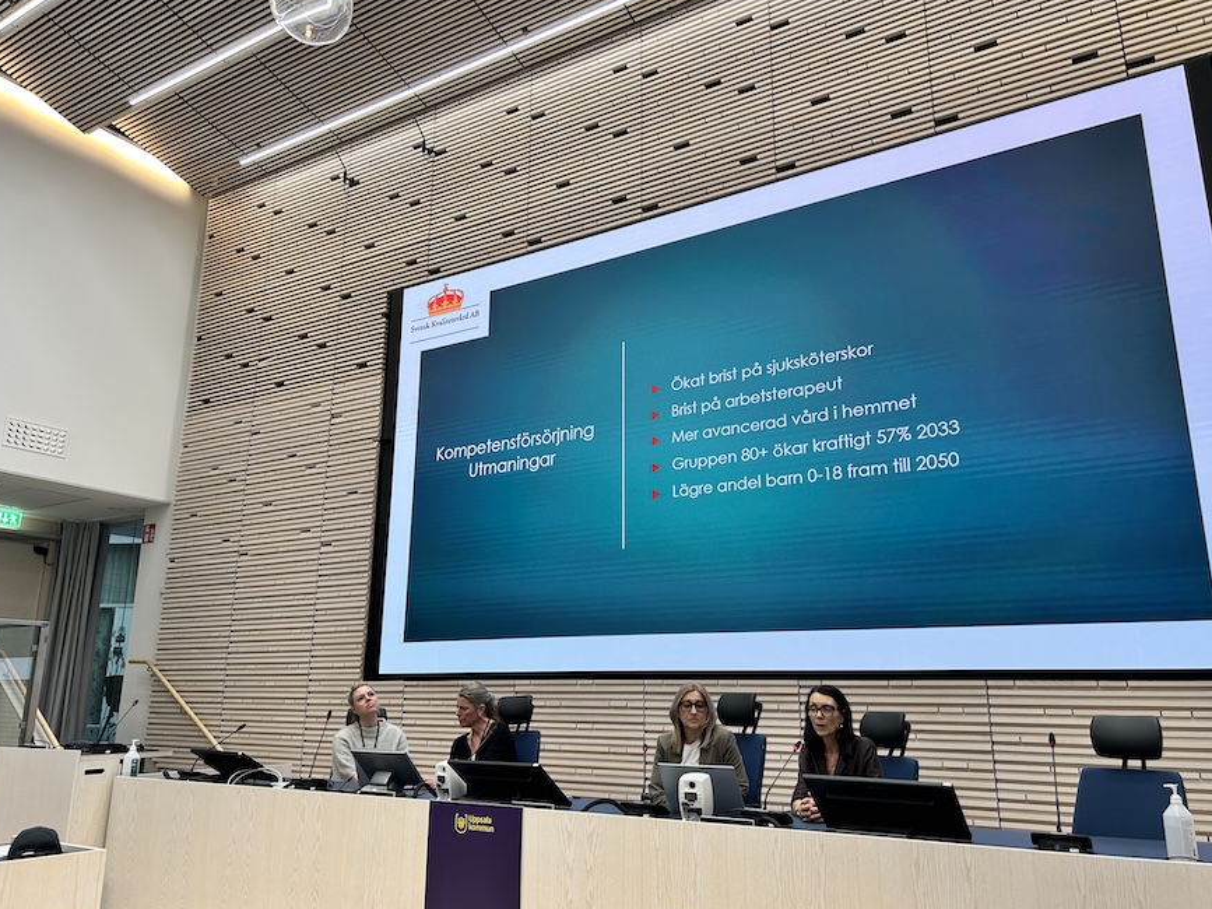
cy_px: 452
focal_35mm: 27
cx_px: 589
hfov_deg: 65.3
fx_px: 945
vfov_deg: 51.3
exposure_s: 1/100
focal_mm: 5.7
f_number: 1.5
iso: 50
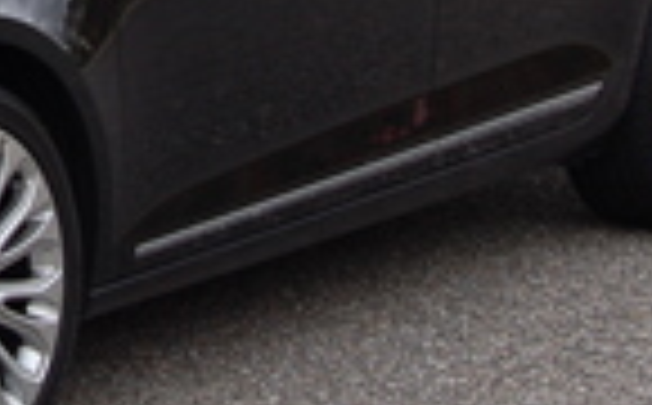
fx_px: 3600
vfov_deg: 6.4
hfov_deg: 10.1
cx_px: -225
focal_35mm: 203
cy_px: -144
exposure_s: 1/250
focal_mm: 30
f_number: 8
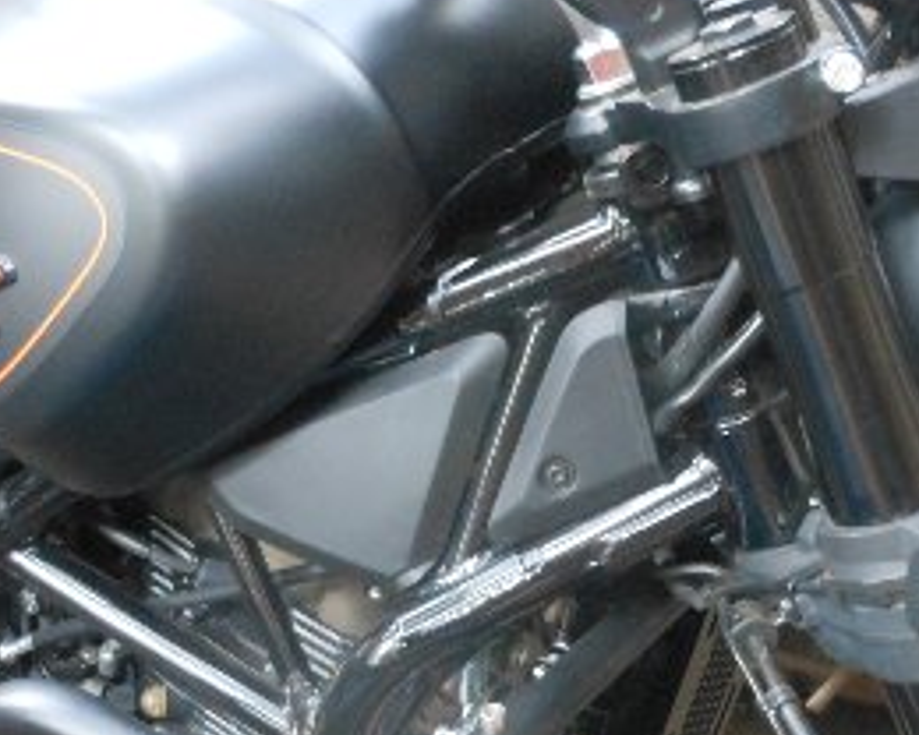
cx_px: 382
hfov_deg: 22.7
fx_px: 2285
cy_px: 608
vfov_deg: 18.1
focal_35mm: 84
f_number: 3.7
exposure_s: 1/30
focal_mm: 5
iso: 400
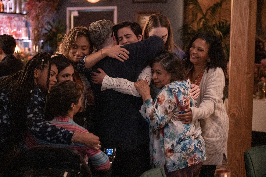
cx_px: 133
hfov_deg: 28.8
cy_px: 88
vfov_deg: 19.5
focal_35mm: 70
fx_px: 517
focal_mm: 70
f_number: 2.8
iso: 10000
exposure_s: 1/60
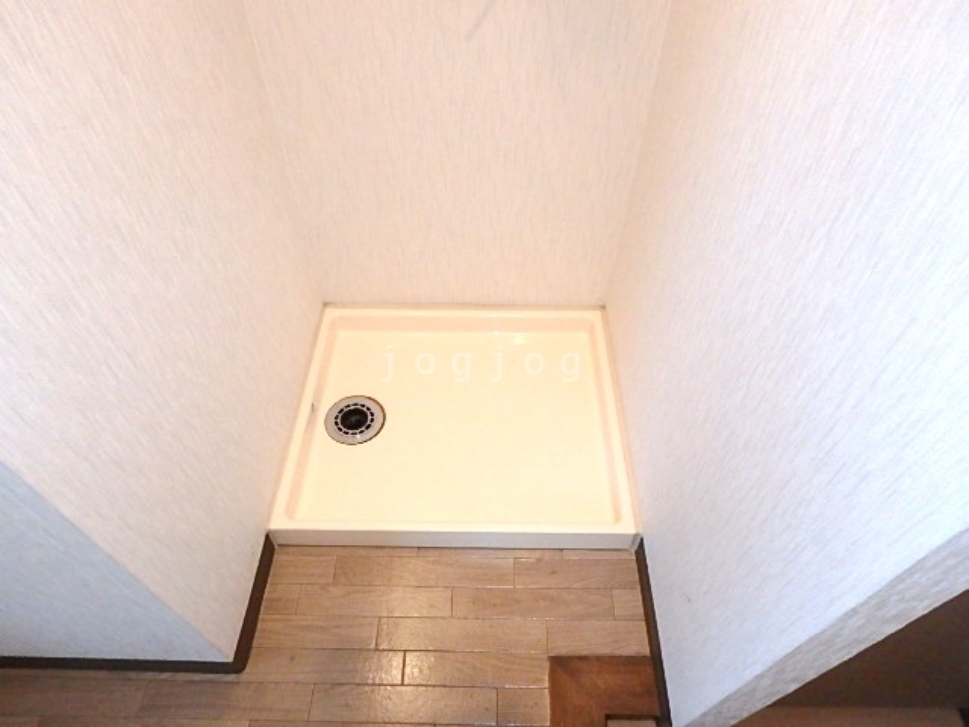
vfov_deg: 63.4
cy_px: 364
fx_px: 588
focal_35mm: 21
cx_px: 484
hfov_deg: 79.0
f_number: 3.5
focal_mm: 3.7
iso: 400
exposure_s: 1/30
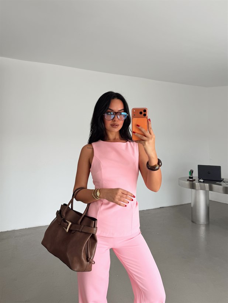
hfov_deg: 56.9
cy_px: 152
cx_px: 114
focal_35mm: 24
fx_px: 211
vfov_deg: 71.6
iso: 64
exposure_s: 1/160
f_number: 1.78
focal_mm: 6.76
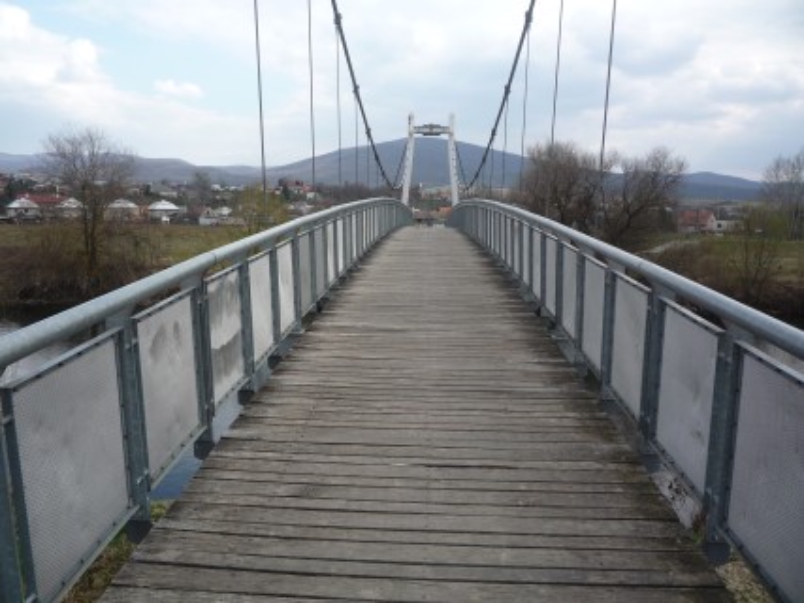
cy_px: 302
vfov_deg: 46.8
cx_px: 402
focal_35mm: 30
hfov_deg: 60.0
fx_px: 697
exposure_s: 1/400
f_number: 4
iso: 100
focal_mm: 5.2
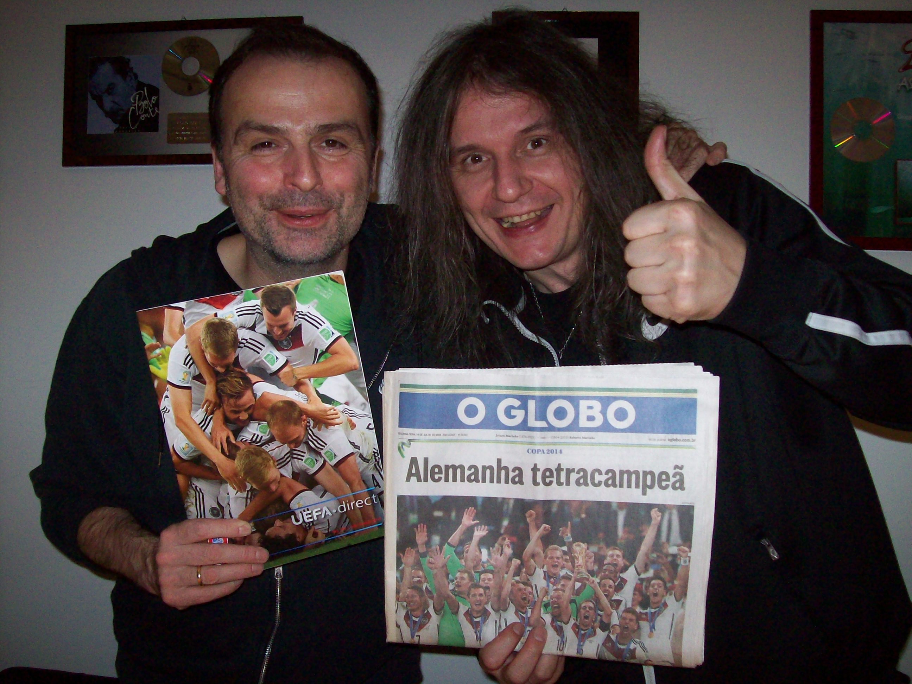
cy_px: 342
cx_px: 456
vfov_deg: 39.7
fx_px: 948
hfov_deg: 51.4
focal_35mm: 36
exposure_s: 1/64
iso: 200
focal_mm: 6
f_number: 2.7
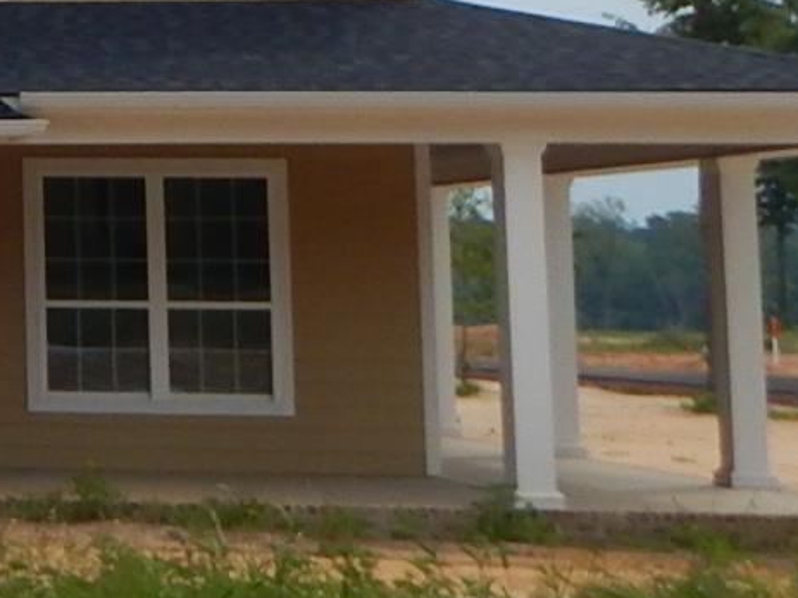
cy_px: 43
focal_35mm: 108
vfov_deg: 13.6
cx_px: -888
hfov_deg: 14.5
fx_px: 2489
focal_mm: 4
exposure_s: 1/800
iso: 125
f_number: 6
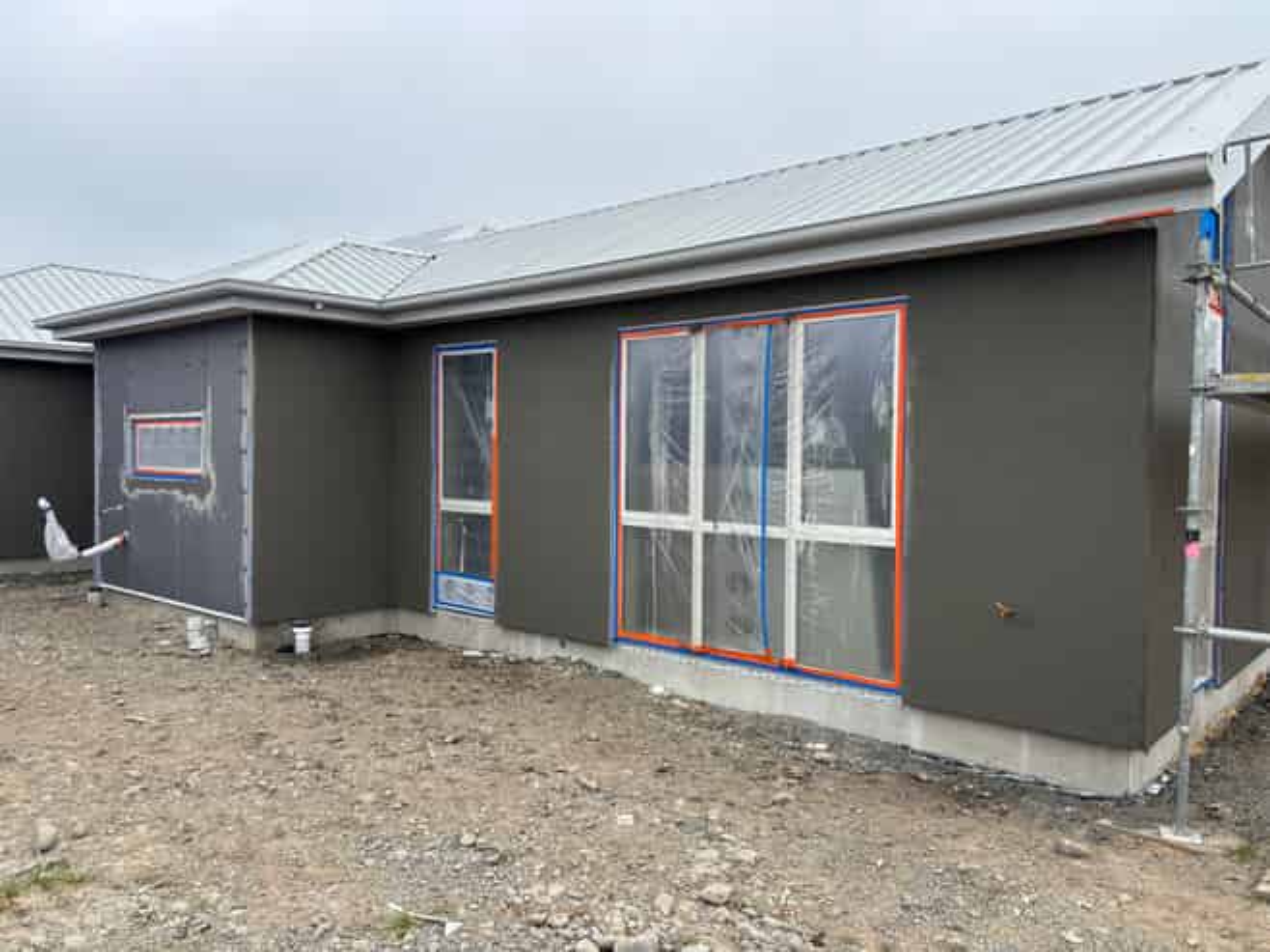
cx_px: 635
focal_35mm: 26
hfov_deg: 67.3
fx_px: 954
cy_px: 476
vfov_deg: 53.0
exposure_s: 1/1499
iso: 50
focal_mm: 5.96
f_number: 1.6
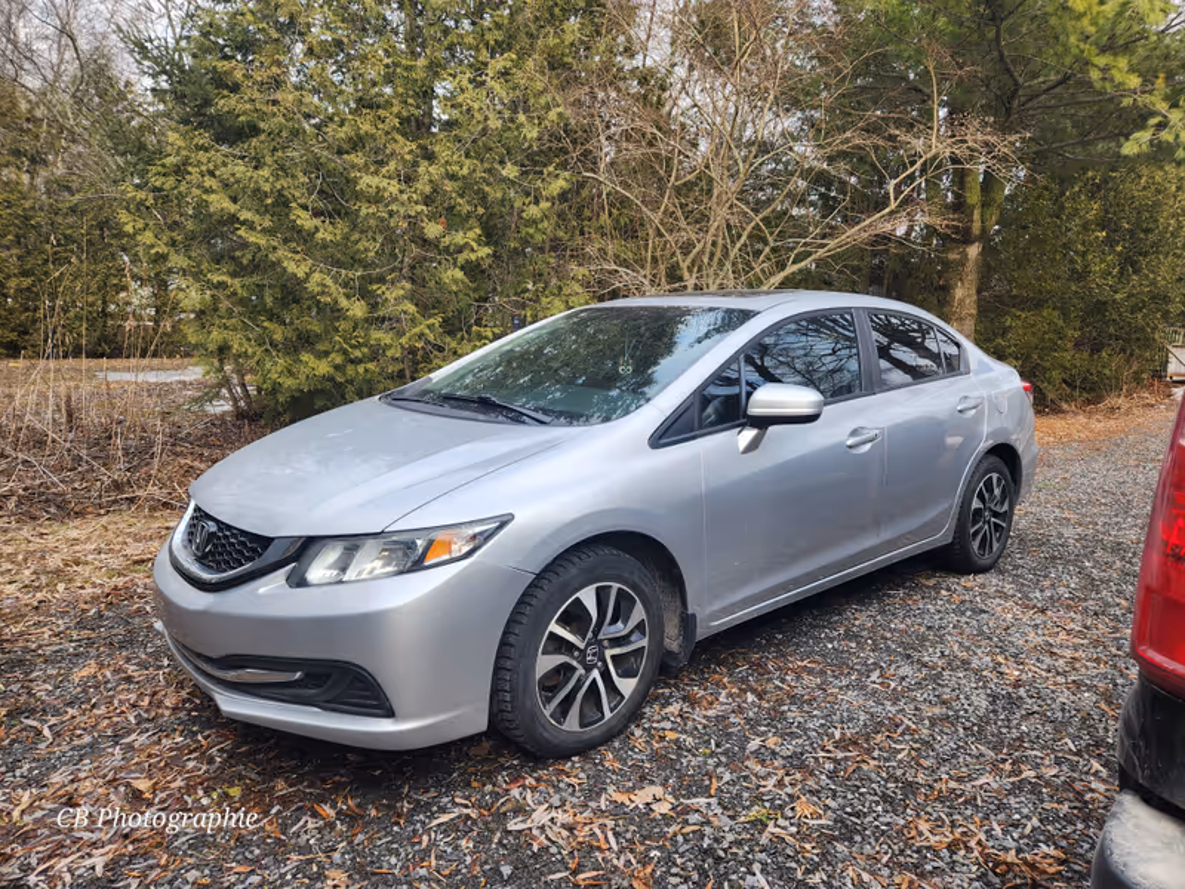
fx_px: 787
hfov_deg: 73.9
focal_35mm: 23
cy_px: 444
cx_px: 592
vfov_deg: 58.9
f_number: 1.8
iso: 20
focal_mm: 5.4
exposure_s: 1/199
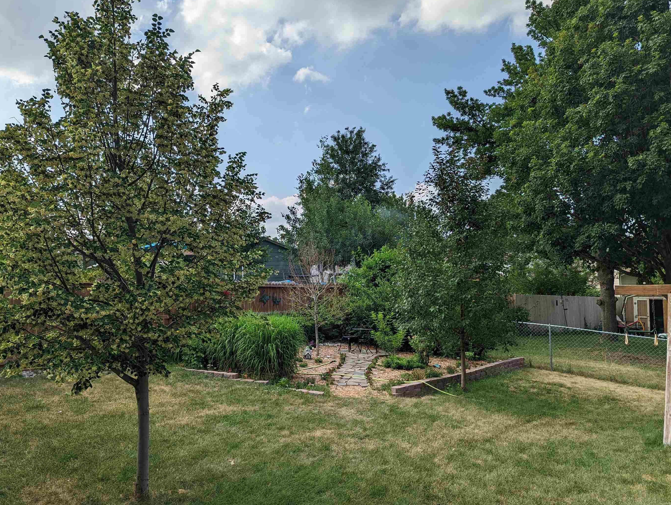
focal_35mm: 27
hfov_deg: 65.1
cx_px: 301
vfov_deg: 51.4
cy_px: 269
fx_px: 524
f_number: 1.85
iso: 45
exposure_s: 1/3236
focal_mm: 6.81
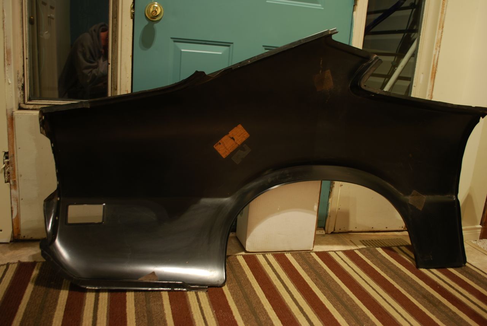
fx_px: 406
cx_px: 244
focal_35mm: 30
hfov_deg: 61.9
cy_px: 163
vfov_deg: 43.7
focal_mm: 20
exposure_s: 1
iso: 100
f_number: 3.8
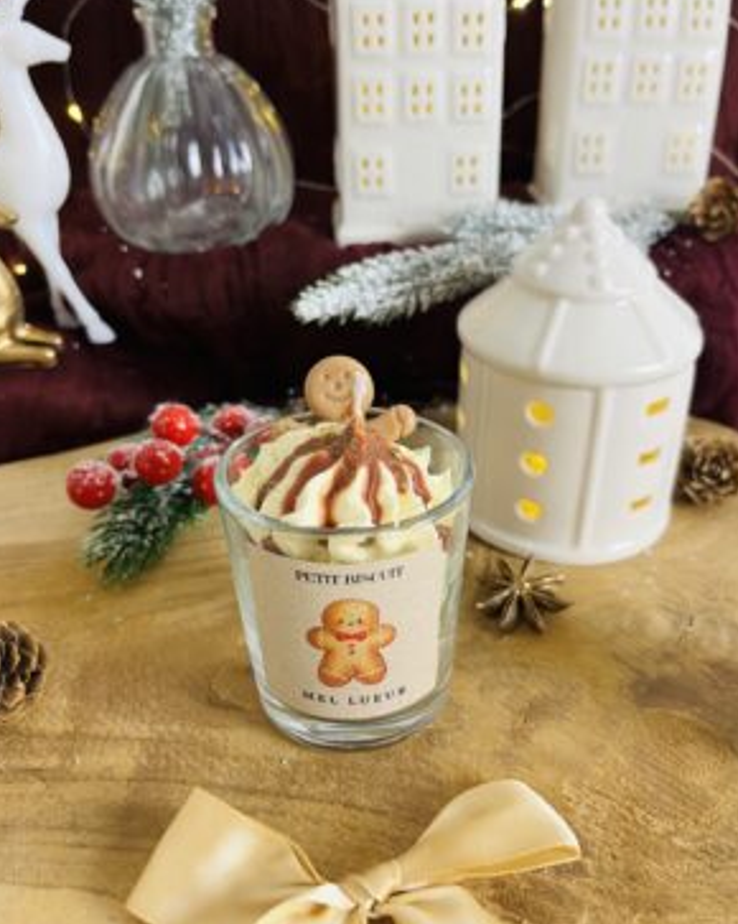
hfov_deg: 51.5
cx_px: 366
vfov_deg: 62.1
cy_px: 417
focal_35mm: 28
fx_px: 765
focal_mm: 5.1
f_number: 1.6
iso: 80
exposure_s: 1/50
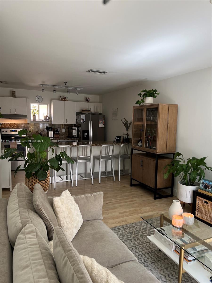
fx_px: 212
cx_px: 106
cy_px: 142
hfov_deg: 53.1
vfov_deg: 67.3
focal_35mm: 26
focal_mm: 5.7
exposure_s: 1/121
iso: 80
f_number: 1.5
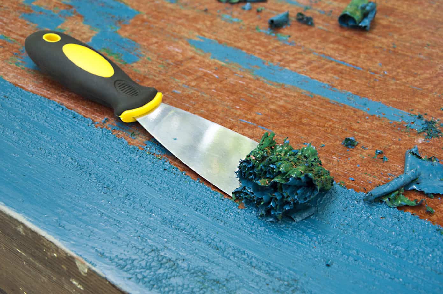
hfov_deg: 35.1
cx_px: 222
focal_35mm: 57
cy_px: 147
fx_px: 701
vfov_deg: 23.7
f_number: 9
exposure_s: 1/40
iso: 200
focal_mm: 38
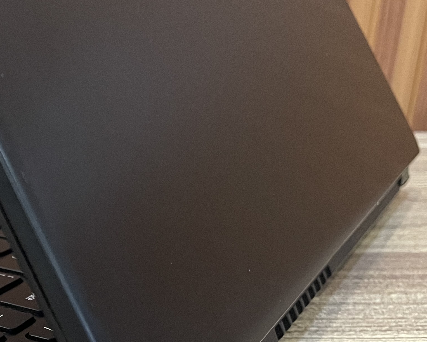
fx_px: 847
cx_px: -110
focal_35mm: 67
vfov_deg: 22.5
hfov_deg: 25.0
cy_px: 278
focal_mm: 4.2
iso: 320
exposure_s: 1/50
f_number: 1.6
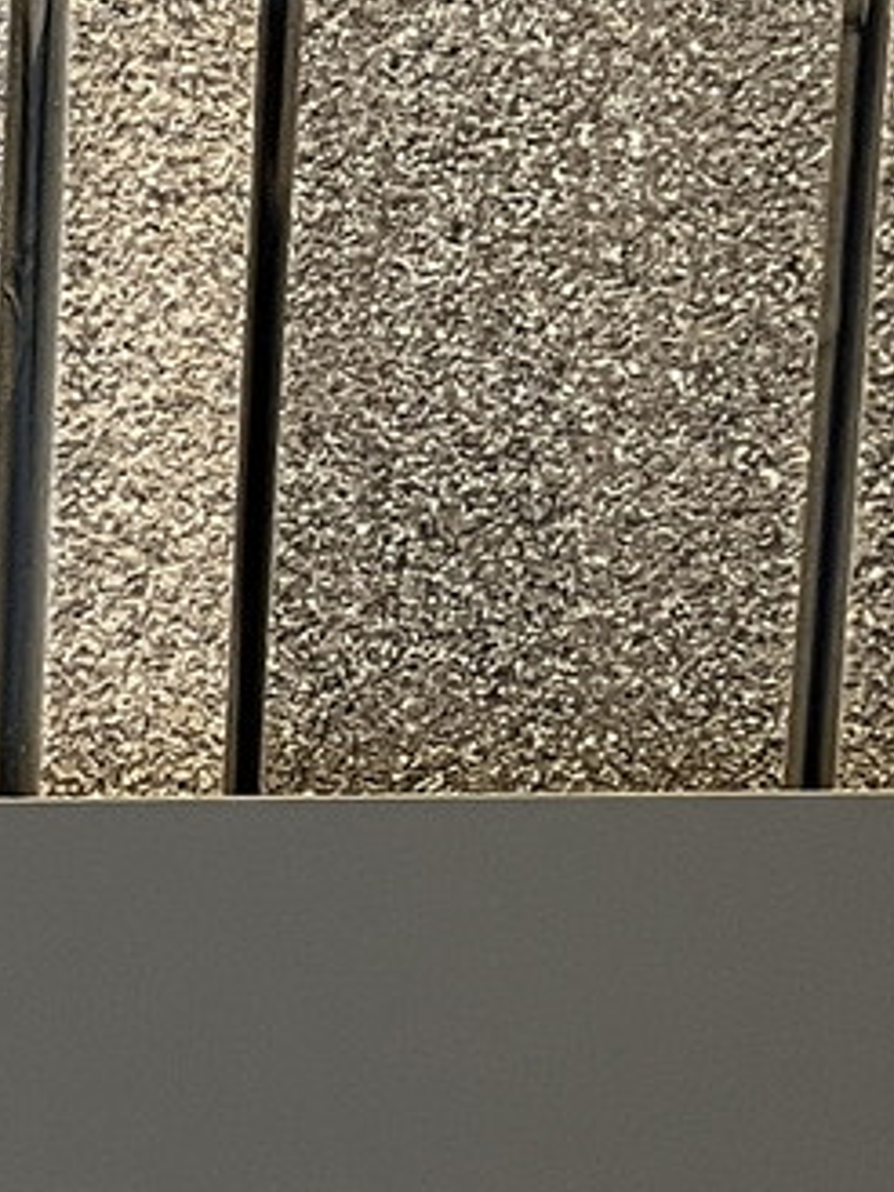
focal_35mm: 152
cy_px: 1374
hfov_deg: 8.7
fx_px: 5234
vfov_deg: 12.7
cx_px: -1439
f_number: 1.6
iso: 160
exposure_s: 1/60
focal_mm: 5.1
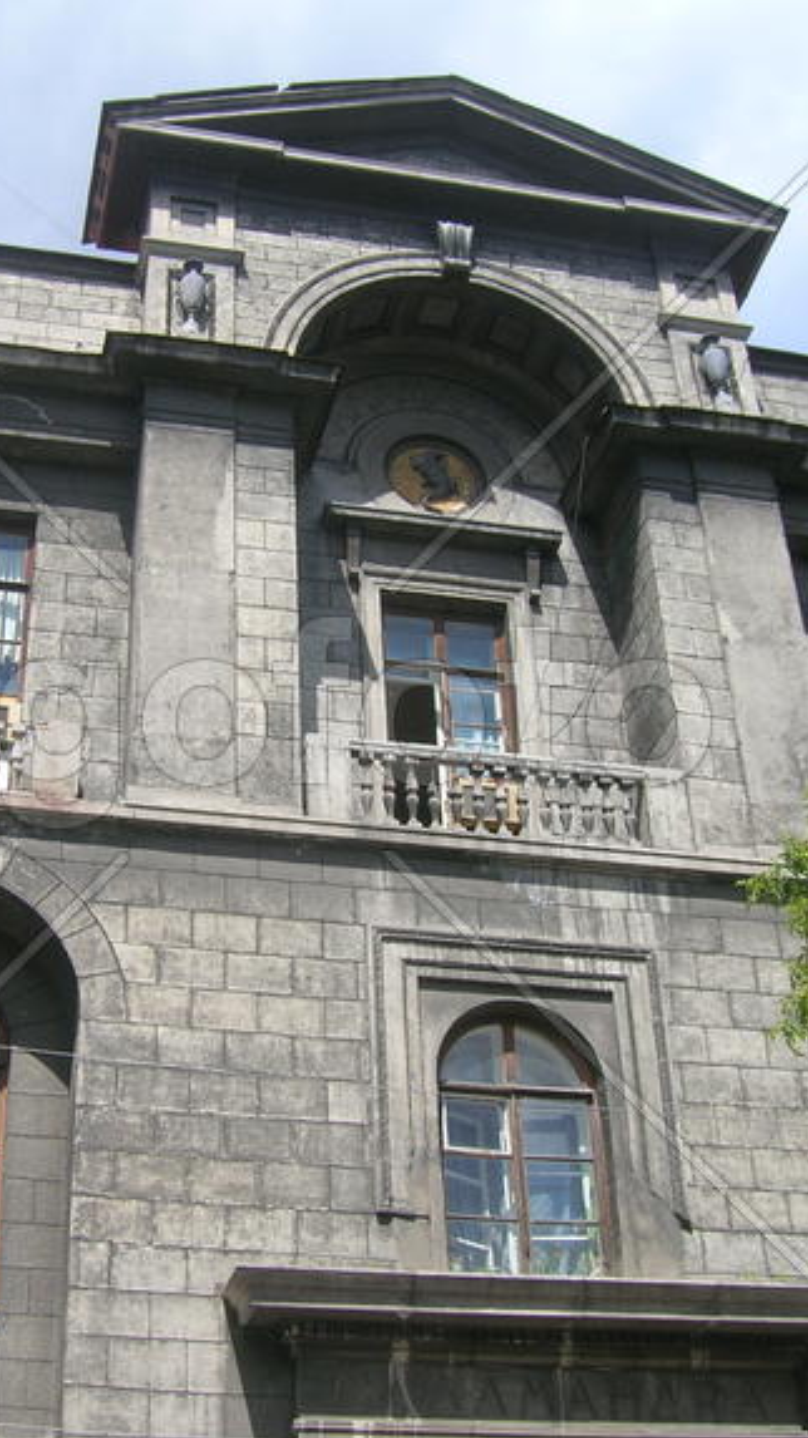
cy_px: 723
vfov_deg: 41.3
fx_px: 1906
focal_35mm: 50
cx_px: 256
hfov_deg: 23.8
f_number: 4.9
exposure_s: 1/292
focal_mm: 5.7
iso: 50
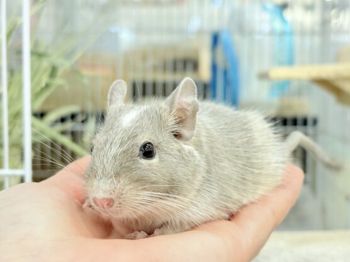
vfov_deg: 24.4
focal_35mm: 60
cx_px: 191
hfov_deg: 32.2
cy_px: 144
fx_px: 607
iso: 80
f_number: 1.6
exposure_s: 1/50
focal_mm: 5.96
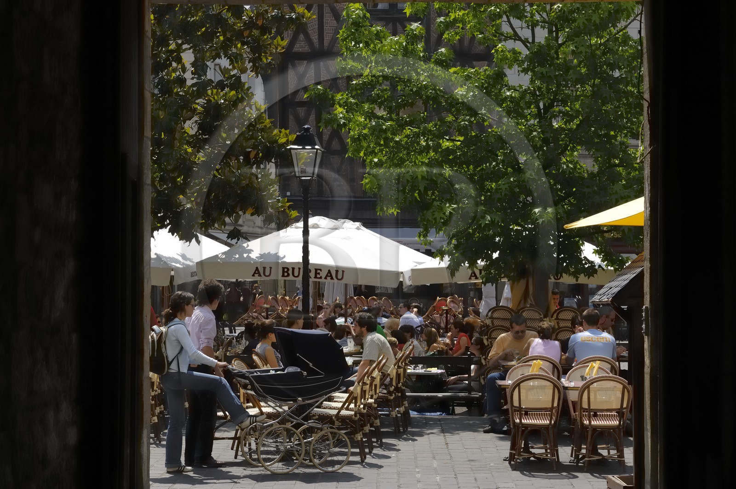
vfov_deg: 14.0
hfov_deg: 20.9
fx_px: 1990
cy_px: 244
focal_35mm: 98
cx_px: 368
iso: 100
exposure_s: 1/160
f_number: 9.5
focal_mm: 65
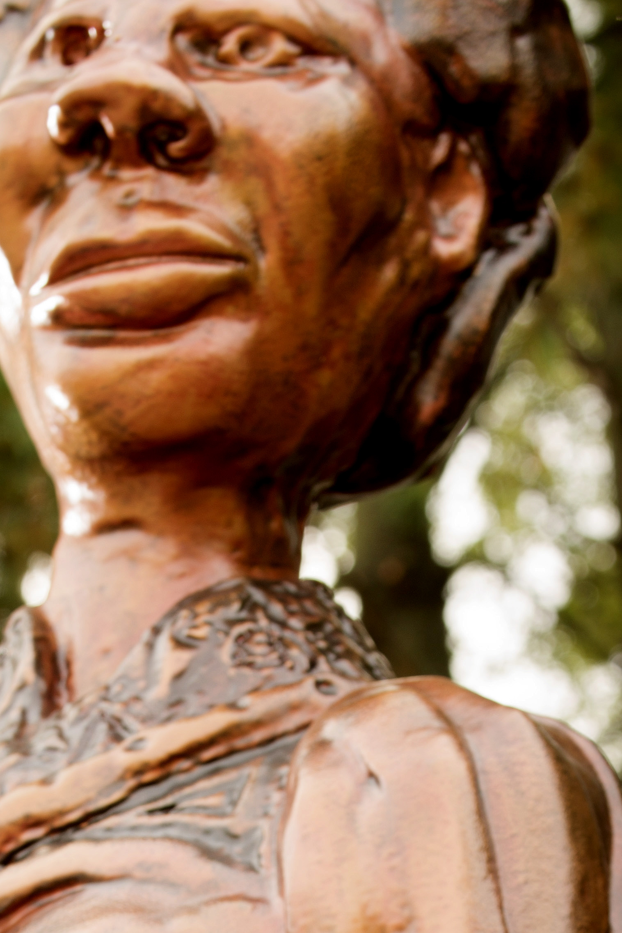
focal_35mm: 243
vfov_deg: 8.4
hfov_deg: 5.7
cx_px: 354
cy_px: 1146
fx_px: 6293
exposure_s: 1/60
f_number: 5.6
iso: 50
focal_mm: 75
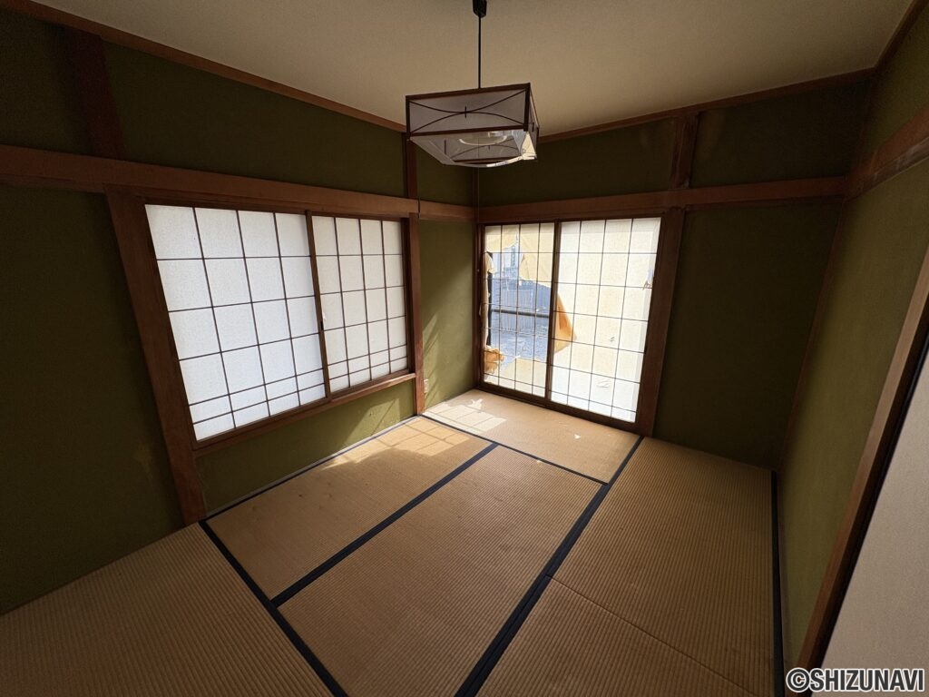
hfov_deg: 102.1
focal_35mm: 14
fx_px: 376
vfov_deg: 85.7
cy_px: 348
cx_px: 464
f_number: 2.2
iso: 40
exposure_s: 1/226
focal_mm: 2.22
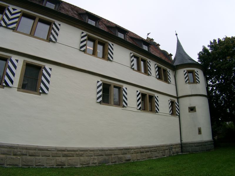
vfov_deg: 41.8
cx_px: 118
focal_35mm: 34
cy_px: 88
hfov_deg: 54.0
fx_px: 231
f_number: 4
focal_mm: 7.13
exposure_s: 1/519
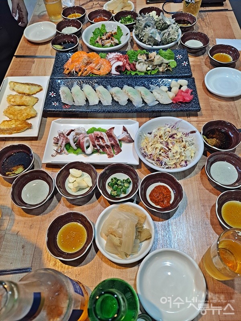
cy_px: 160
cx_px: 120
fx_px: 223
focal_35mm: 24
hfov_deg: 56.8
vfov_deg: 71.6
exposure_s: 1/50
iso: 100
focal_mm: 5.23
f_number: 1.8
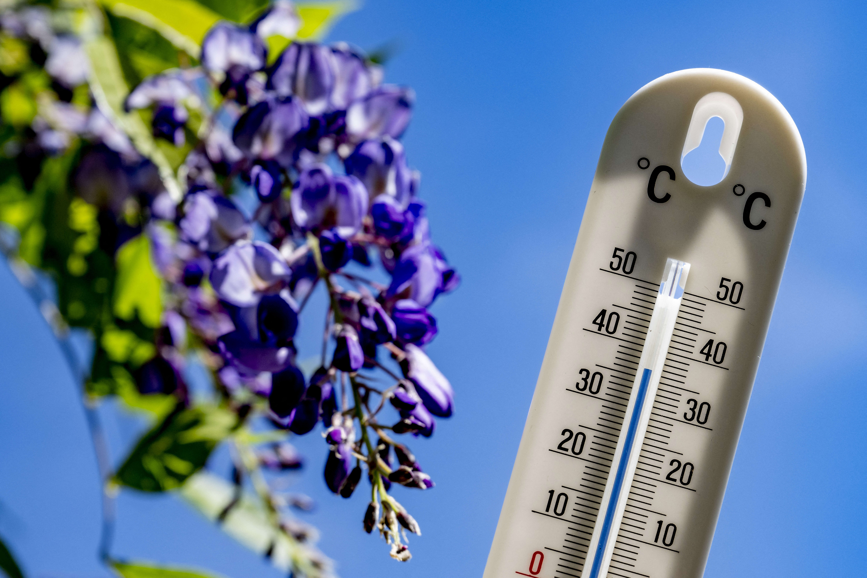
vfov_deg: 19.5
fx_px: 1686
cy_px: 289
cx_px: 434
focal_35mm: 70
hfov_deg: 28.8
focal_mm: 70
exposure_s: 1/640
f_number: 6.3
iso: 125
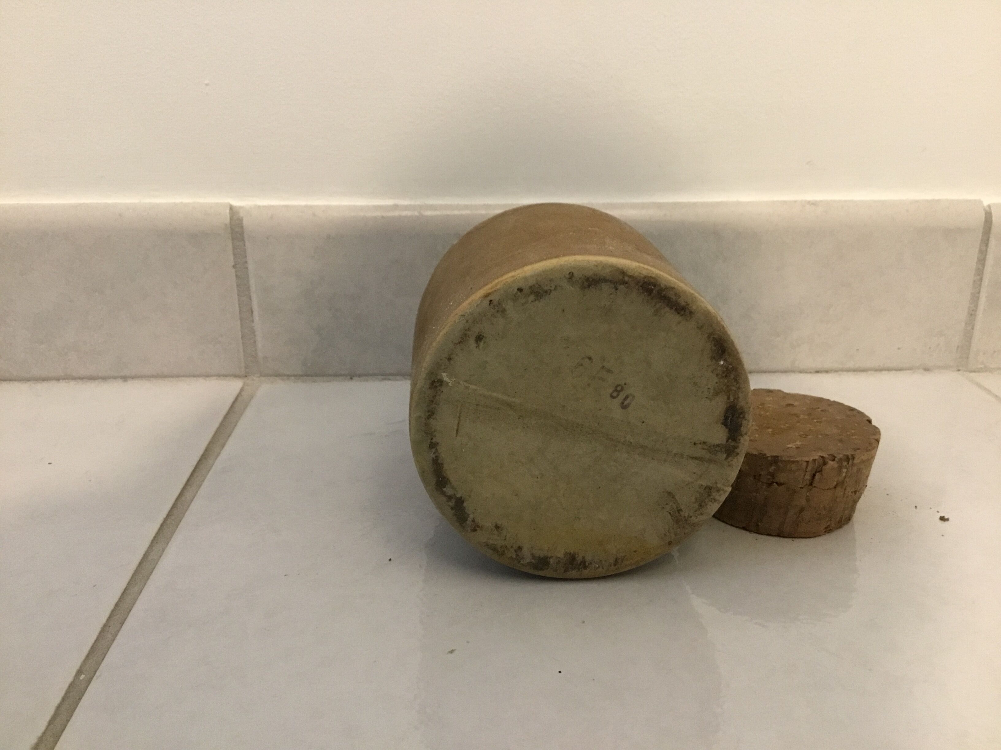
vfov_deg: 45.4
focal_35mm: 31
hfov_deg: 58.4
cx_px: 500
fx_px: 896
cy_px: 375
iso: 200
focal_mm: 3.3
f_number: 2.4
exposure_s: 1/20
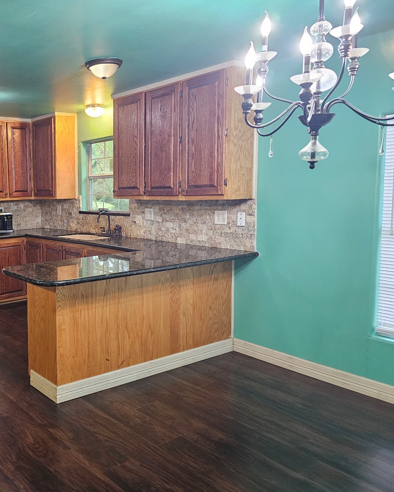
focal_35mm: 31
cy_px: 242
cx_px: 60
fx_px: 452
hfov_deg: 44.0
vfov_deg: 57.2
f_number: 1.7
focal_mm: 6.3
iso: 1000
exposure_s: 1/120
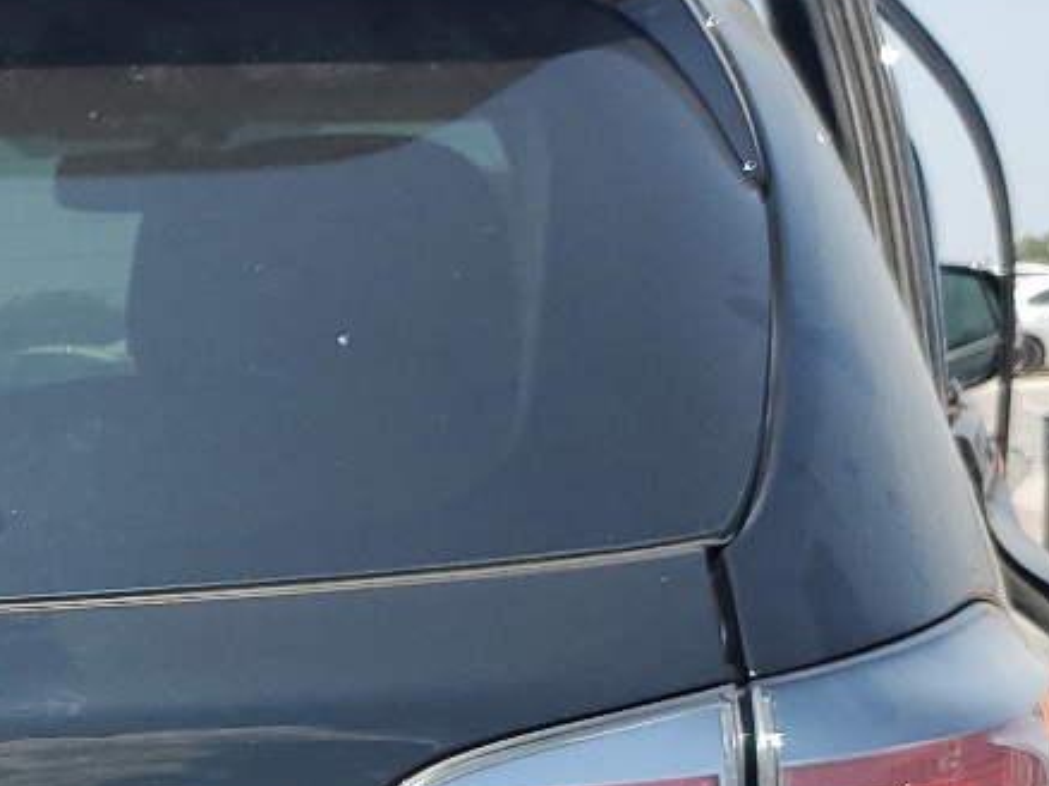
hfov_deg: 19.5
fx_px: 2877
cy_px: 1181
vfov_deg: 14.5
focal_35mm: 95
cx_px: -201
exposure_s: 1/2000
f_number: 1.5
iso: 50
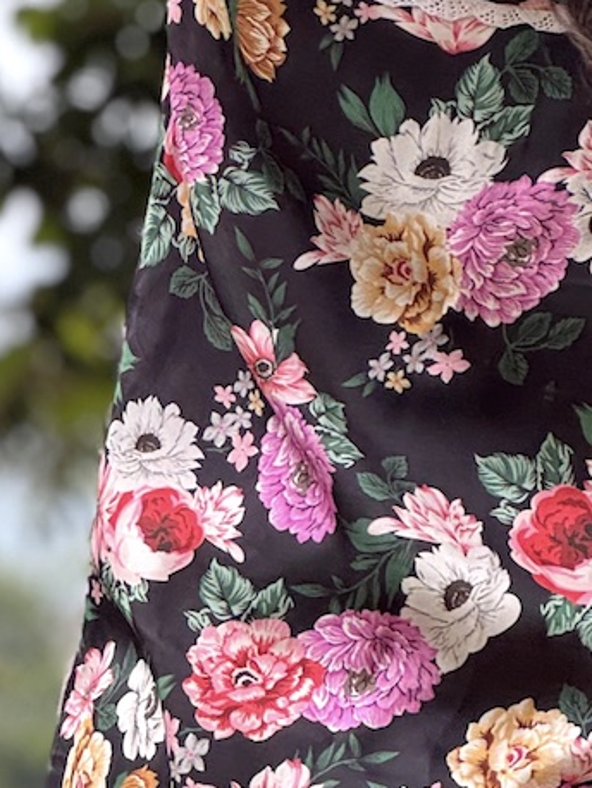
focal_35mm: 239
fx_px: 5445
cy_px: -29
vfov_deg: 8.2
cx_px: 157
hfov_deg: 6.2
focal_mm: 9
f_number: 2.8
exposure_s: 1/99
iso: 100
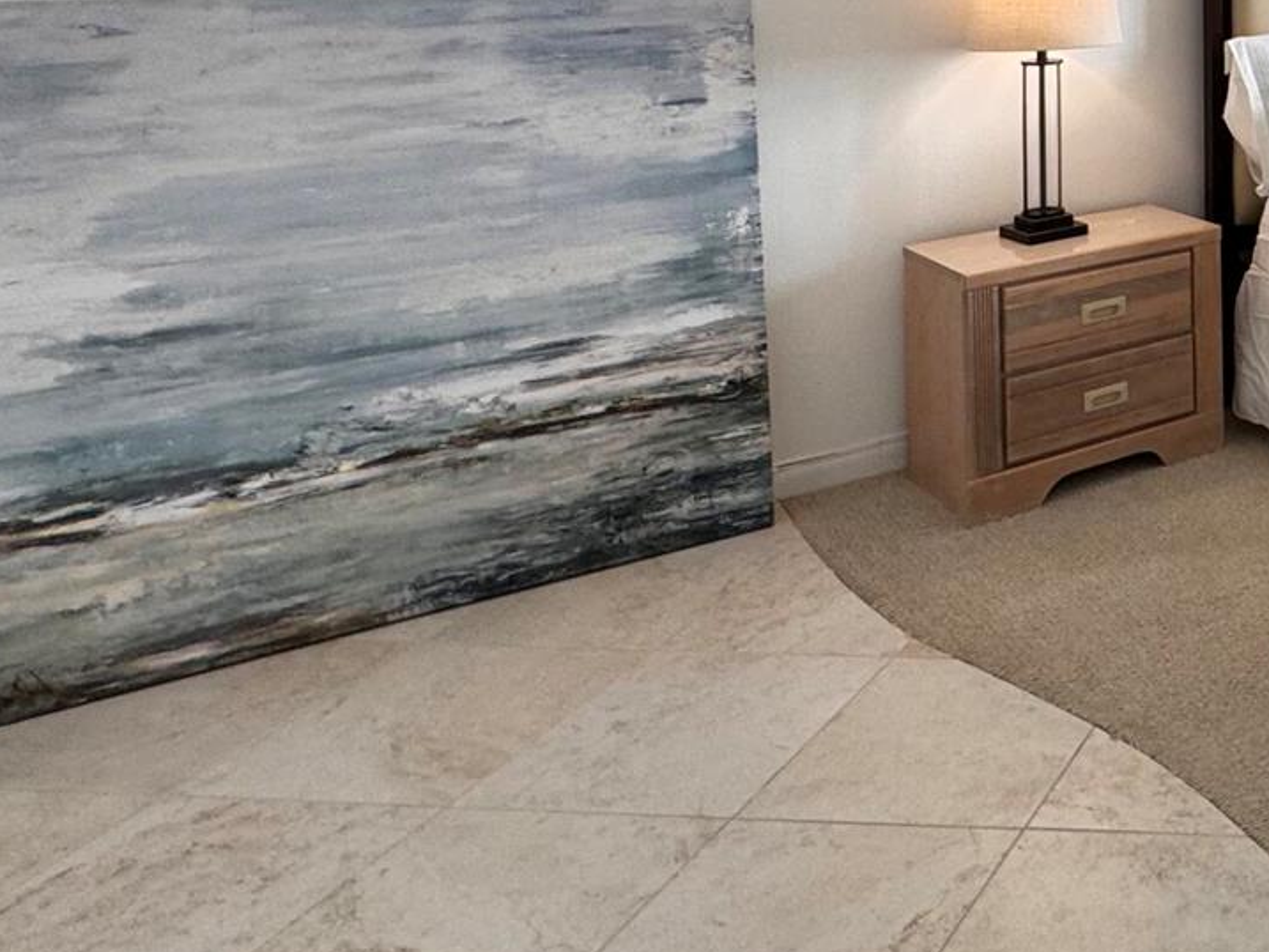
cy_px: -71
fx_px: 1467
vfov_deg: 32.1
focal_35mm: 40
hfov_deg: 34.8
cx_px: 1596
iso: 125
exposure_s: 1/120
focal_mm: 2.22
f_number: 2.2
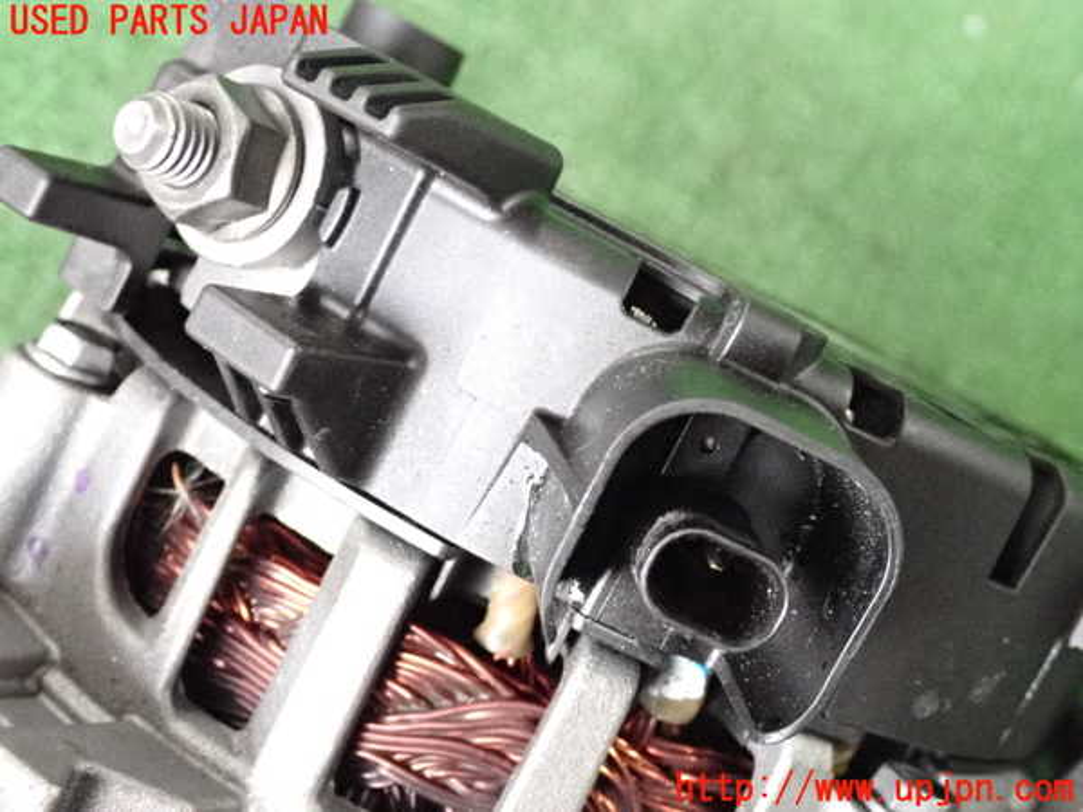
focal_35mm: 54
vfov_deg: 27.0
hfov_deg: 35.5
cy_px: 406
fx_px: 1689
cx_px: 542
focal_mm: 9.65
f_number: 3.3
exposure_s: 1/125
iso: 4000
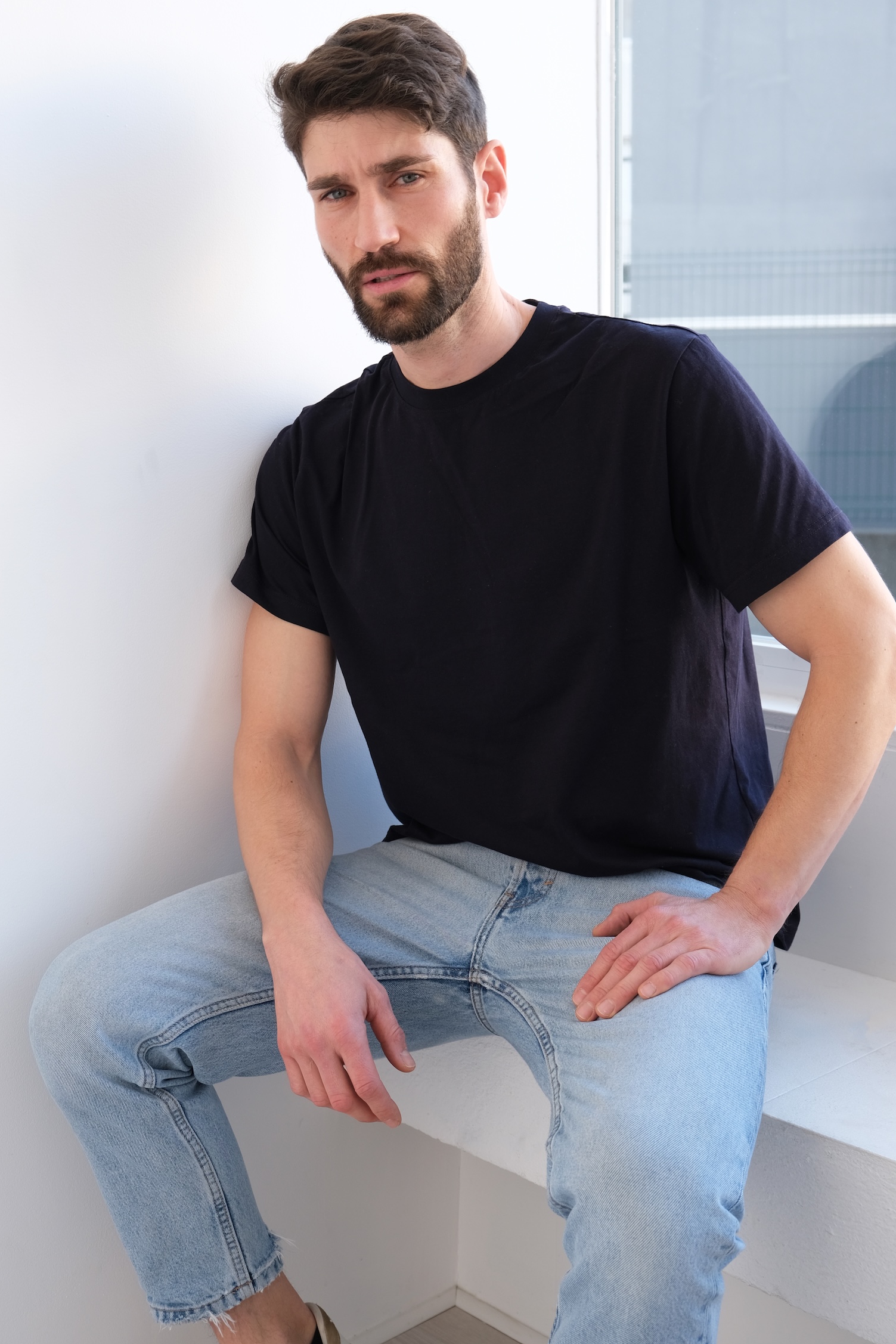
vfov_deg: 45.4
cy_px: 634
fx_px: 1605
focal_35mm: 43
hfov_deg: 31.2
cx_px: 435
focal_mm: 25.4
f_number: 4
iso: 250
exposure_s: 1/80
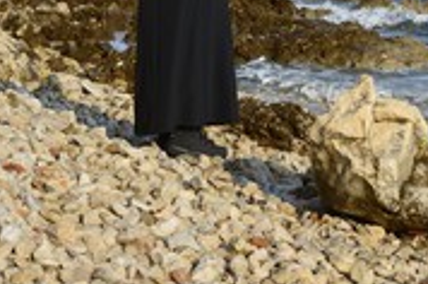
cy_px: -12
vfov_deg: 11.0
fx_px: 1460
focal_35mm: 123
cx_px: 399
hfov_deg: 16.4
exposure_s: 1/320
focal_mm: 52
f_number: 11
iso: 200
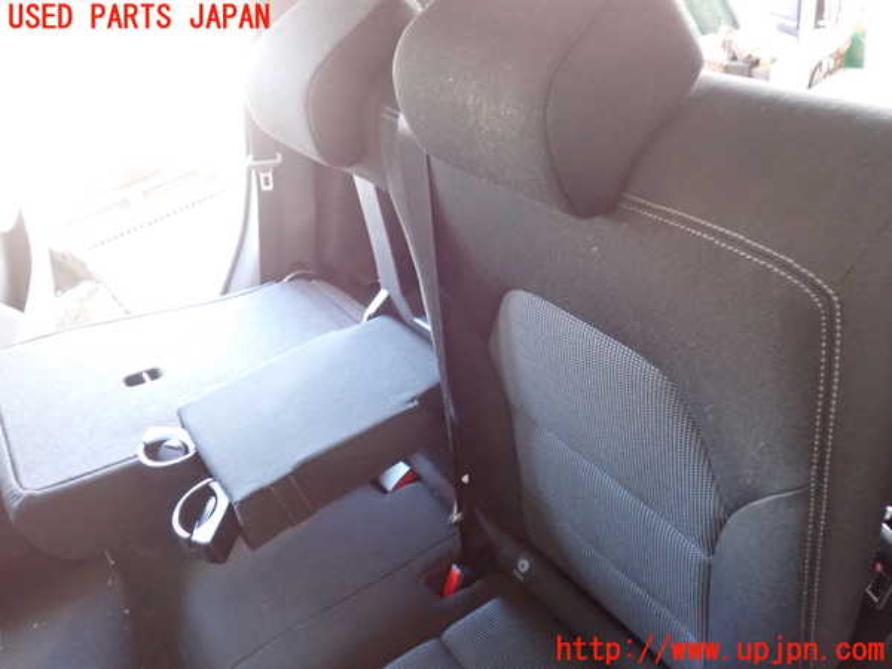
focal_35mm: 30
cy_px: 334
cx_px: 446
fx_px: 773
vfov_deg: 46.8
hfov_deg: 60.0
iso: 800
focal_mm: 5.4
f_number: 2.3
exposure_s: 1/30
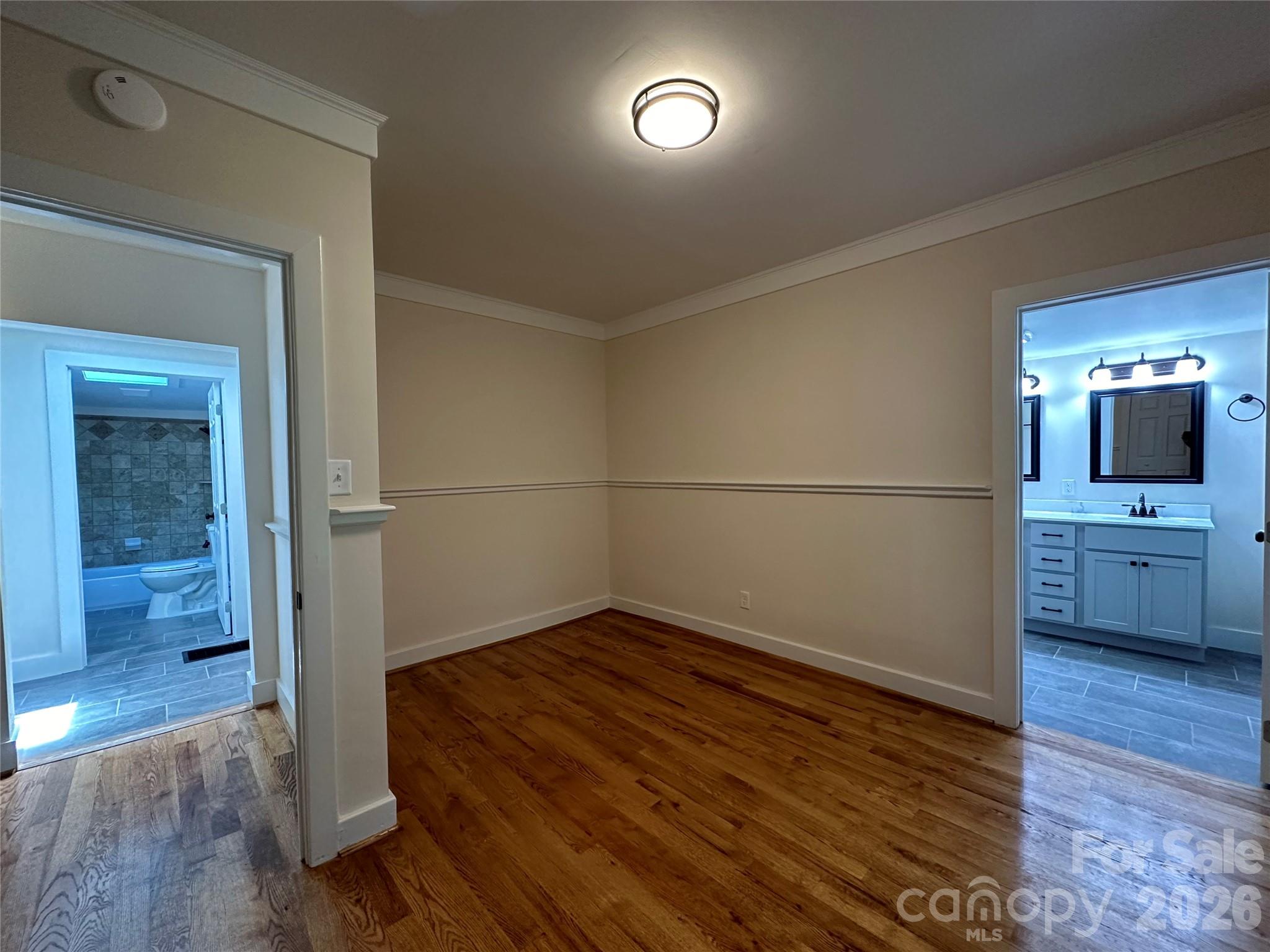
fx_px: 514
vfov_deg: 85.7
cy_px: 476
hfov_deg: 102.1
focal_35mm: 14
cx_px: 635
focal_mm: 2.22
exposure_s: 1/60
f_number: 2.2
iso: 320
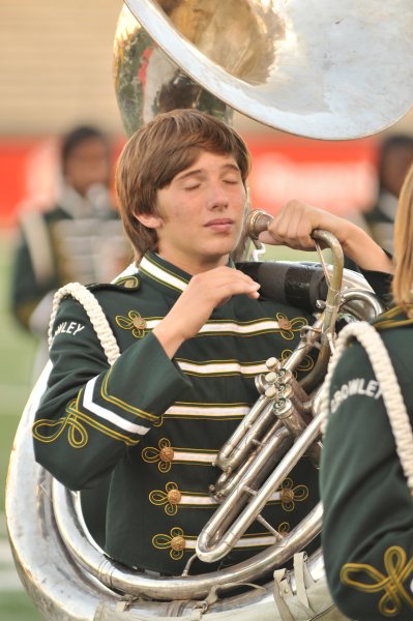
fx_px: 5171
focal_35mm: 300
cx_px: 206
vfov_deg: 6.9
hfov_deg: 4.6
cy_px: 310
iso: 200
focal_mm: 200
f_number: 2.8
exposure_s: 1/320
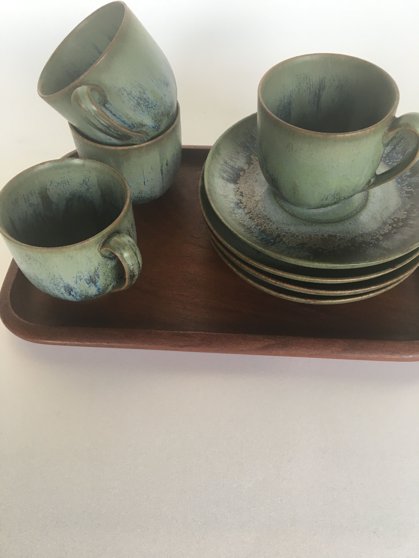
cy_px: 279
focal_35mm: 29
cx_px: 210
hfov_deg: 48.2
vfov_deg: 61.7
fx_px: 468
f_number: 2.2
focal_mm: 4.15
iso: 50
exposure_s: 1/33
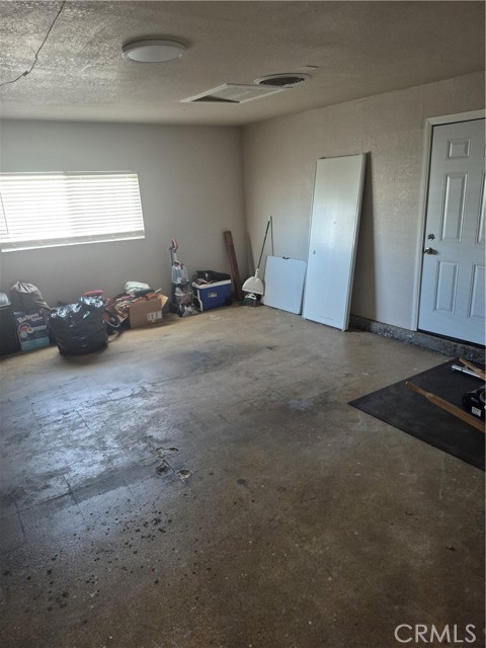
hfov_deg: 58.9
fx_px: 431
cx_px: 243
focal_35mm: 23
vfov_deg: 73.9
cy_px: 324
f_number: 1.8
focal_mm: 5.4
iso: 640
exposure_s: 1/120
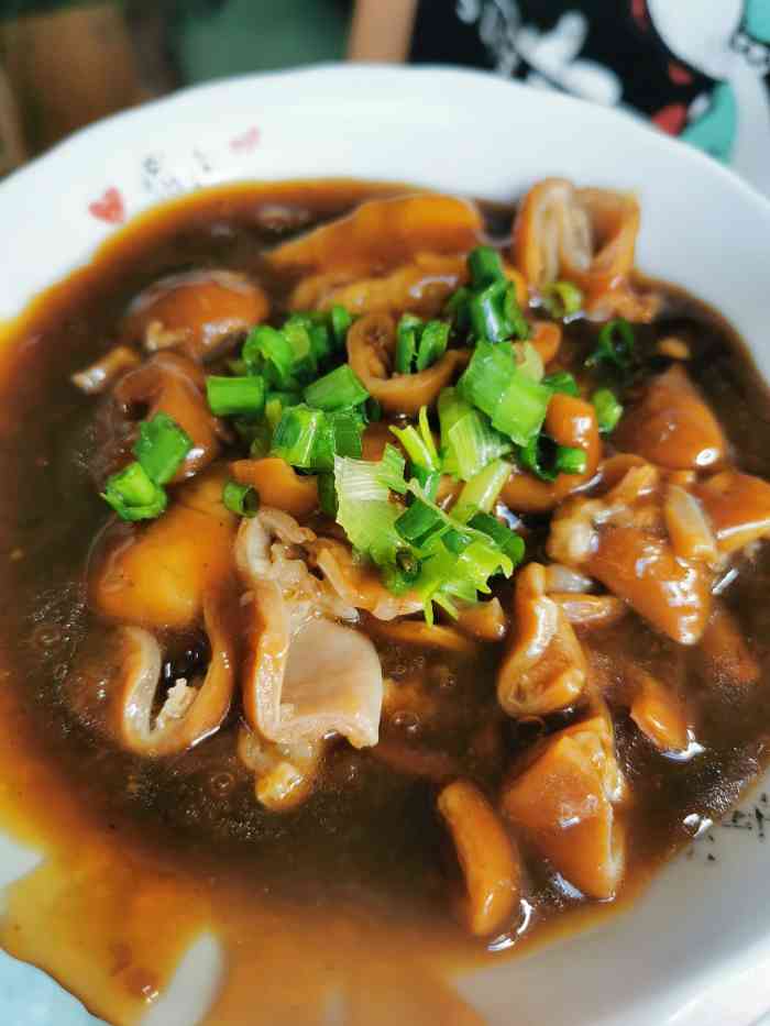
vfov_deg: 65.3
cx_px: 385
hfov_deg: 51.4
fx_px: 801
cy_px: 513
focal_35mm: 27
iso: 100
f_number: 1.8
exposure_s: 1/100
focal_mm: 5.58
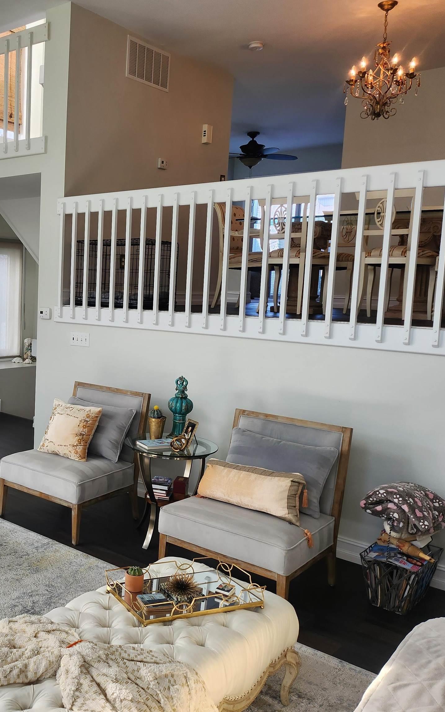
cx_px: 40
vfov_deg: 56.7
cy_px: 356
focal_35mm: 34
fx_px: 660
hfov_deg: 35.0
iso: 100
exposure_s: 1/180
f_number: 1.8
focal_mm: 5
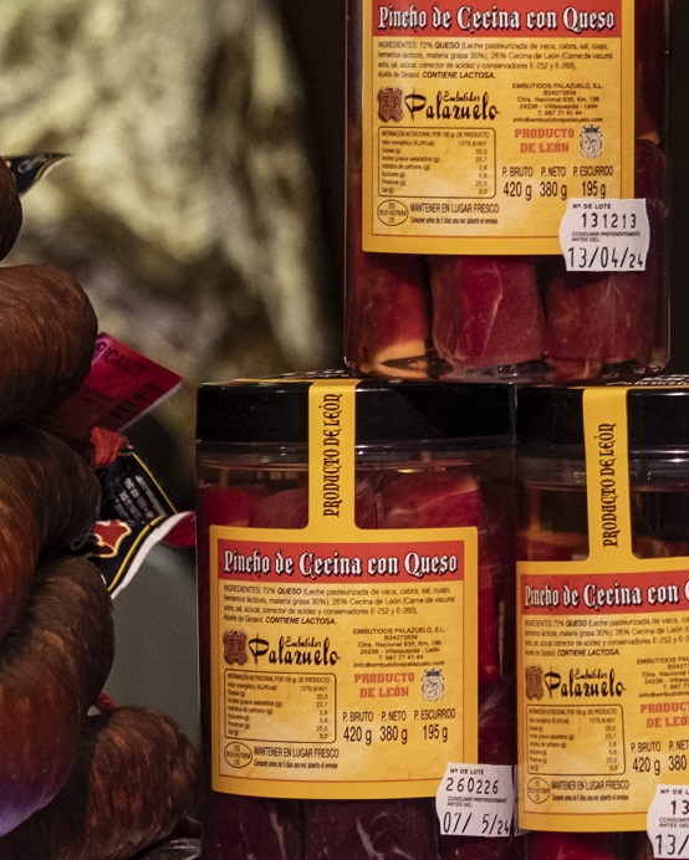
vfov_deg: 8.5
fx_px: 5784
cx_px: 1425
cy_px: 268
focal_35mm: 227
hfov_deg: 6.6
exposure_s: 1/160
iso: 640
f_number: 4
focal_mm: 44.4
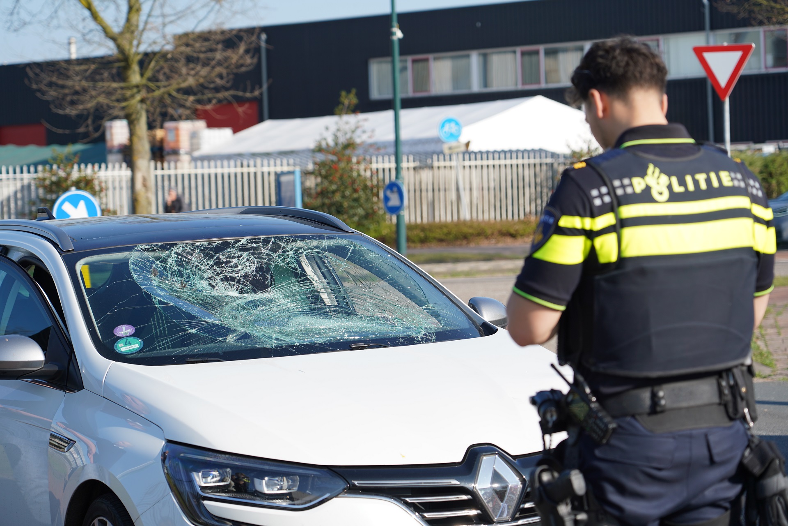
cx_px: 394
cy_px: 263
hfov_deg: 19.5
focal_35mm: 105
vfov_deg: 13.0
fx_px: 2298
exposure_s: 1/400
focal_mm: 105
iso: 100
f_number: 5
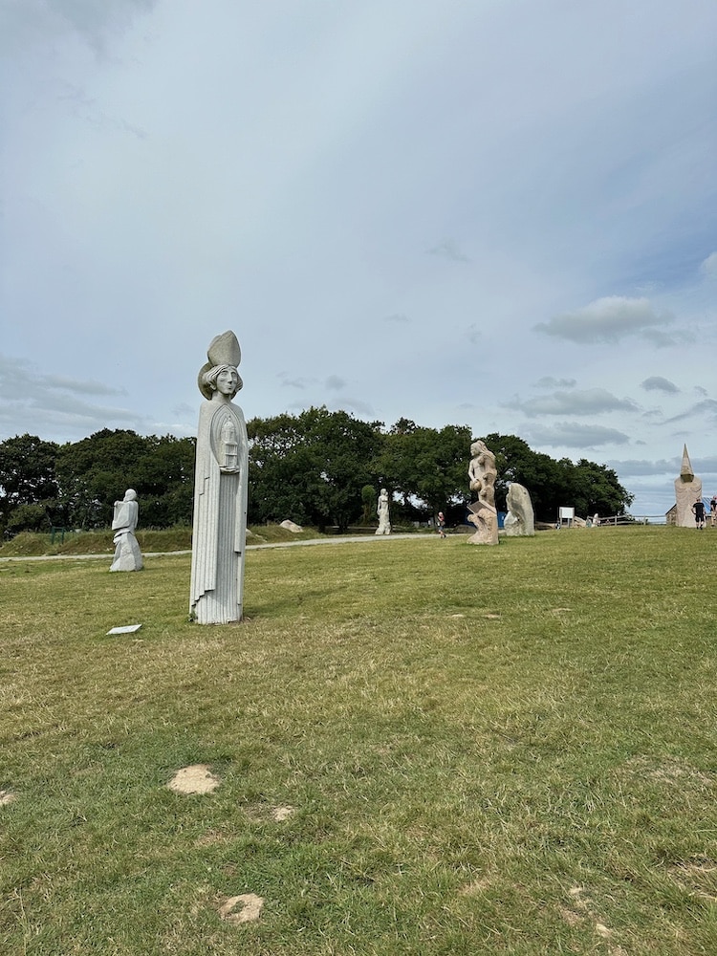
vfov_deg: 71.6
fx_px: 663
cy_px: 478
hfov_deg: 56.8
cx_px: 358
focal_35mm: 24
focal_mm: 6.86
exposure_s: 1/7576
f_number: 1.78
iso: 80
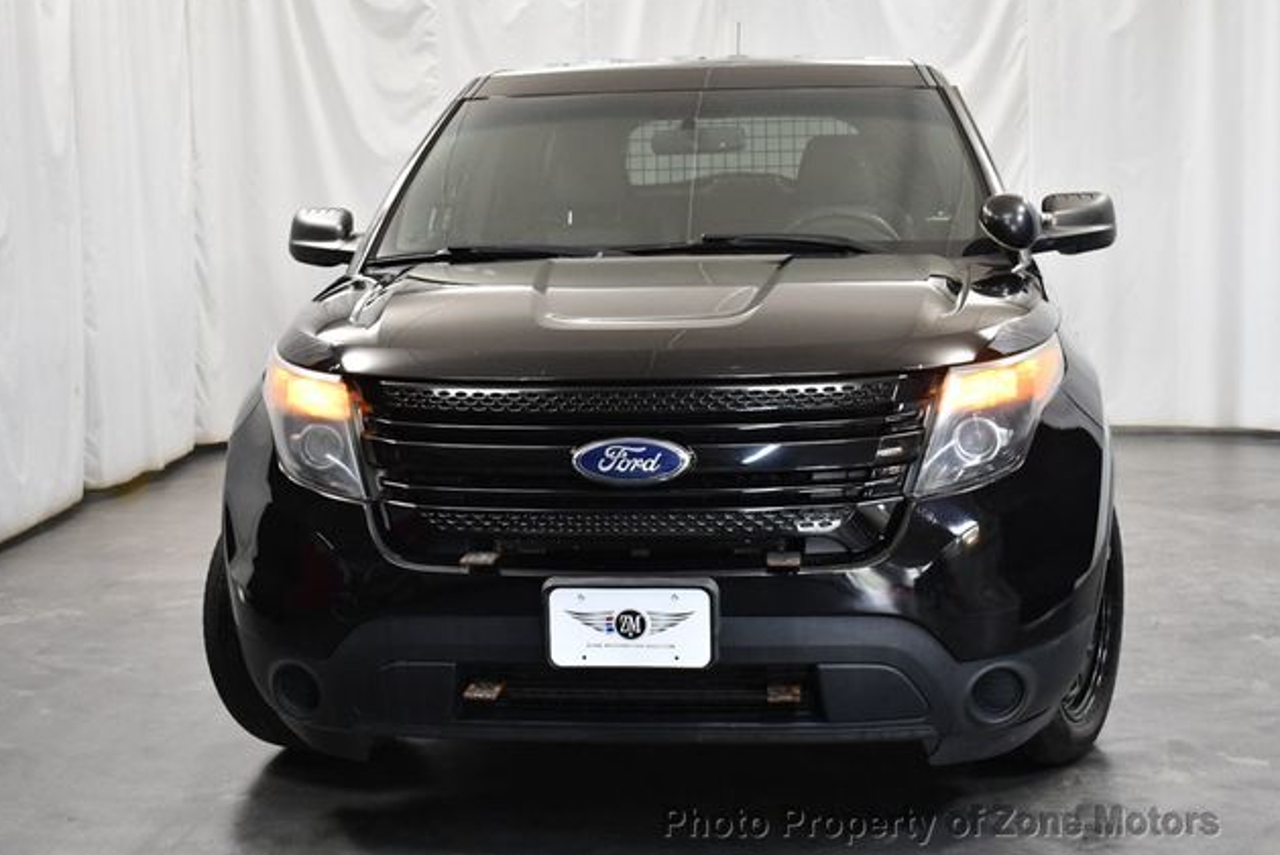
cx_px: 637
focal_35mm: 57
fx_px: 2028
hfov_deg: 35.0
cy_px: 425
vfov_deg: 23.8
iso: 1600
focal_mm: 28
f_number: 4.2
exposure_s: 1/125
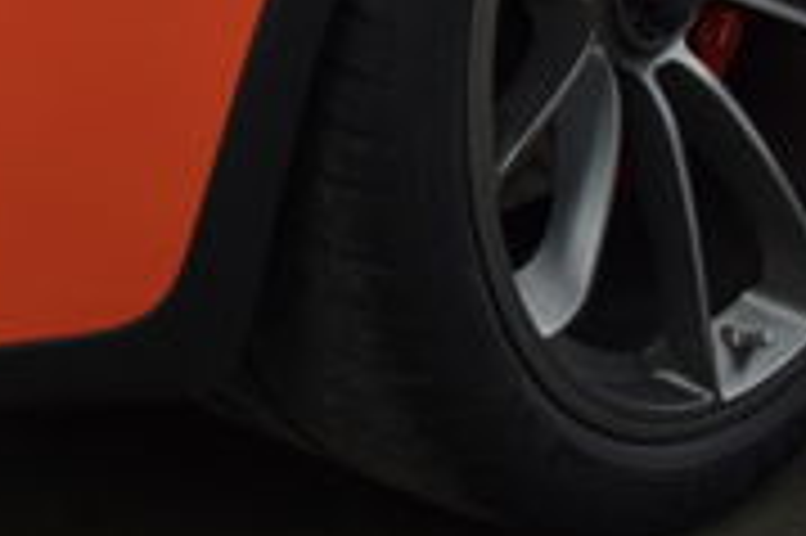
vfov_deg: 9.6
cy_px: -446
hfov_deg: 13.6
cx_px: -648
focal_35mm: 135
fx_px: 3023
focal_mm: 21
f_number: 3.8
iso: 280
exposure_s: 1/30
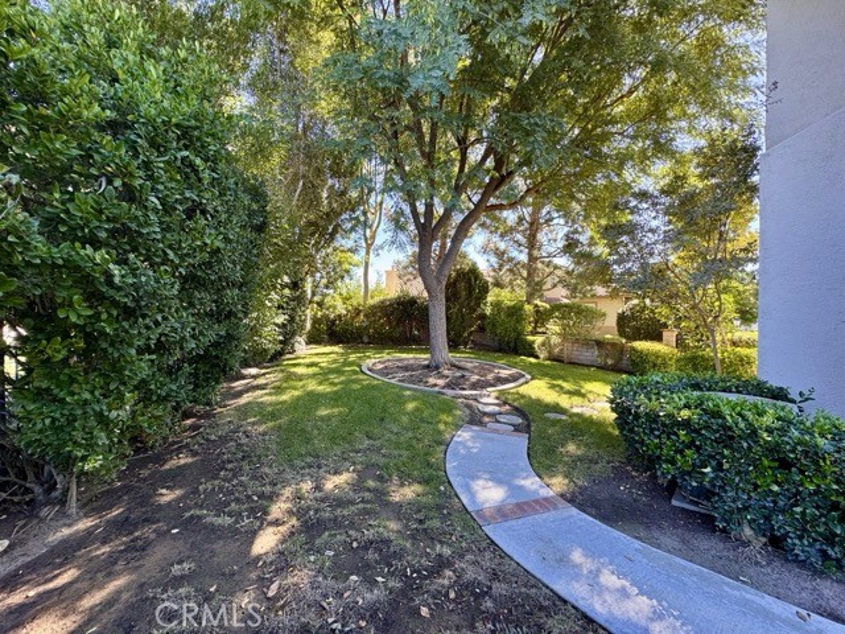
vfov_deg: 85.7
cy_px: 317
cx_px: 422
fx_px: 342
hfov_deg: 102.1
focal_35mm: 14
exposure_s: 1/109
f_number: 2.2
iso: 40
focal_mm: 2.22
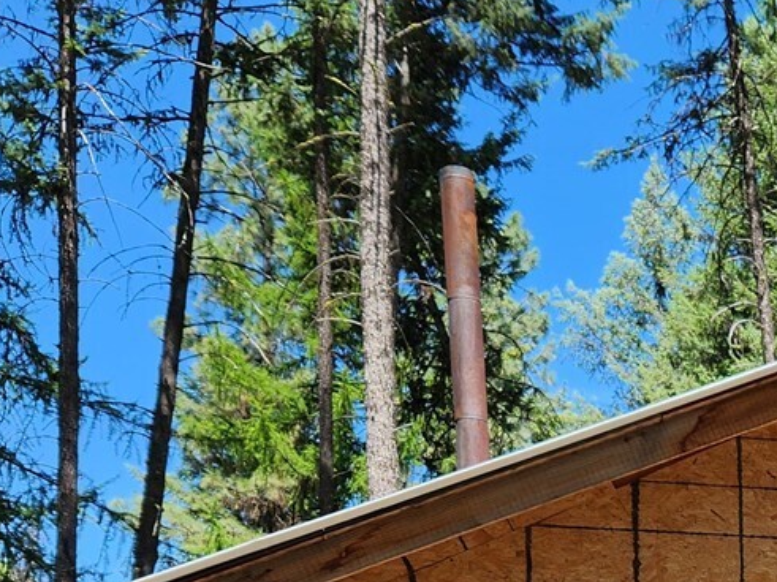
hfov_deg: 23.0
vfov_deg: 18.0
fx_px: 1683
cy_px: 810
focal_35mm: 75
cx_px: 1014
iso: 20
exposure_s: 1/861
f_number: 1.8
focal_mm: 5.4
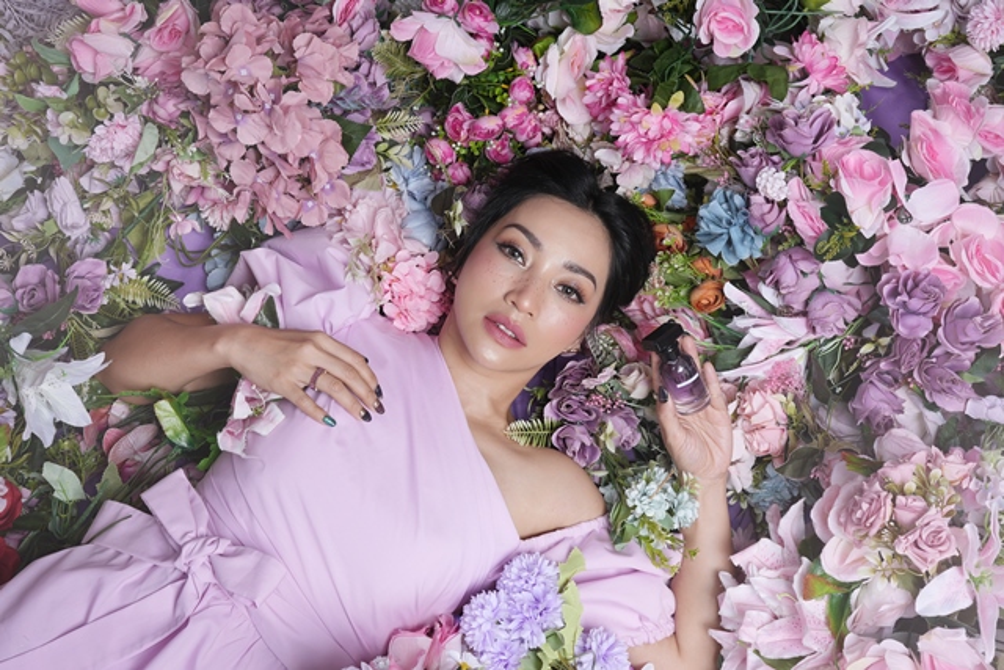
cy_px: 335
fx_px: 1032
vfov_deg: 36.0
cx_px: 502
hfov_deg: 51.9
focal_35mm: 37
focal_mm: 25
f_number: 6.3
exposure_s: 1/160
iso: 160
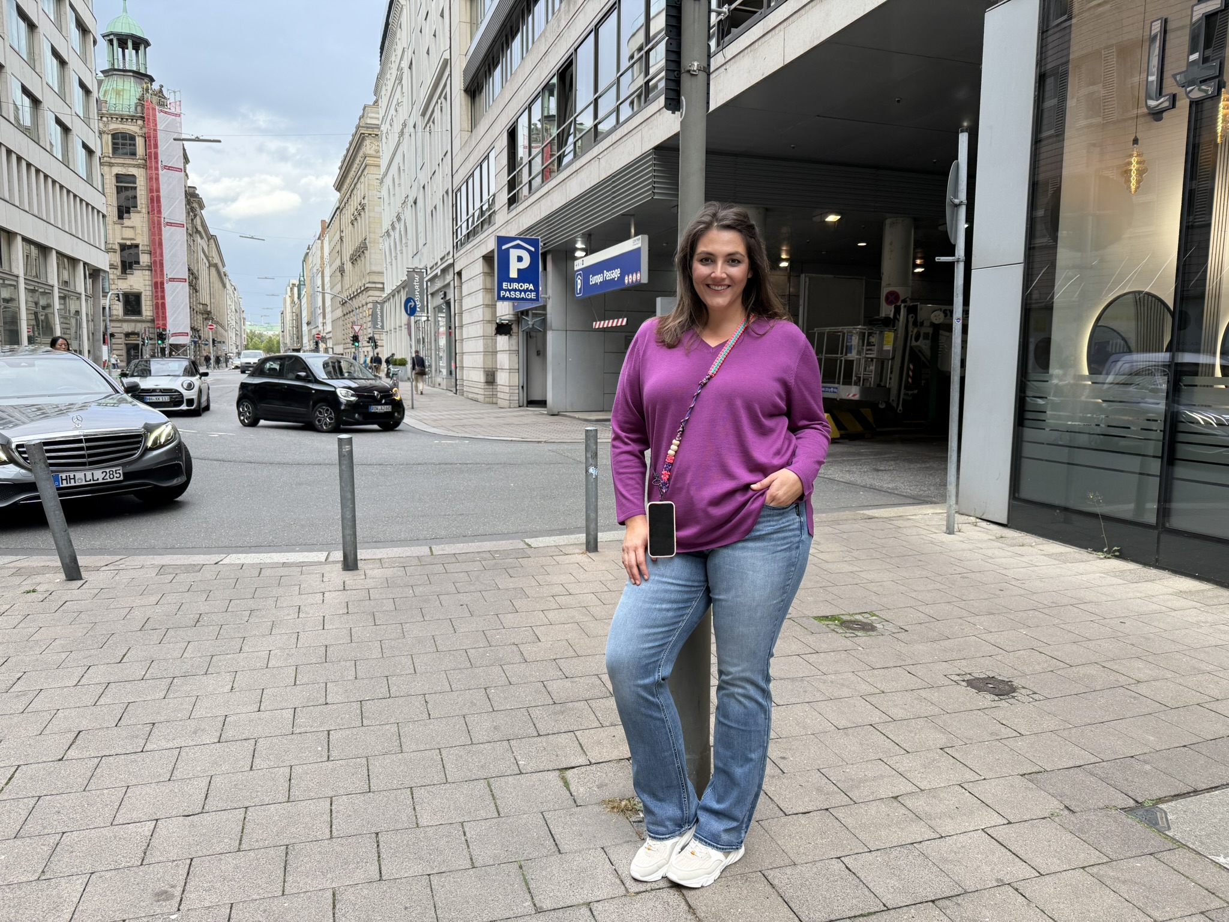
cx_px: 614
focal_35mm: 24
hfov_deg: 71.6
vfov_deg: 56.8
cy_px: 461
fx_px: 852
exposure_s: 1/421
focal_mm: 6.76
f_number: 1.78
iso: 100
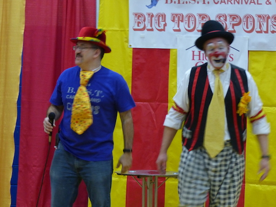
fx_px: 1245
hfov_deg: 12.7
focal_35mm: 156
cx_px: 146
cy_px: 102
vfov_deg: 9.5
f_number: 2.8
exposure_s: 1/20
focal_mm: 26.1
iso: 400
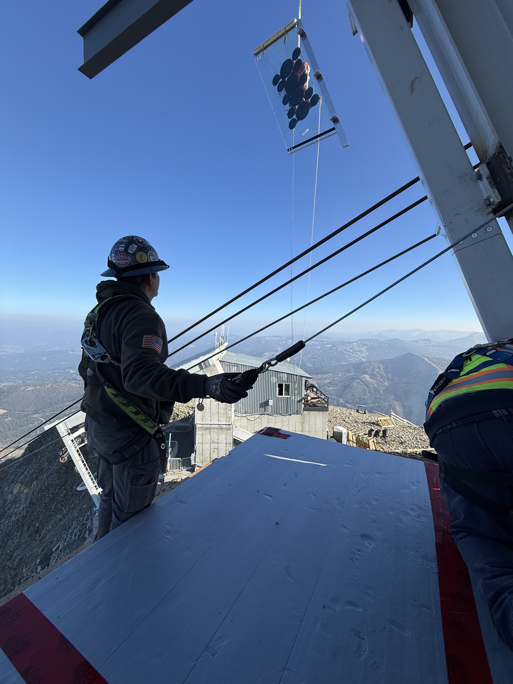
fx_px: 277
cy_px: 342
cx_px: 256
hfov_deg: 85.7
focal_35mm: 14
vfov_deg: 102.1
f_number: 2.2
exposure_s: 1/1464
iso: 50
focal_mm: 2.22
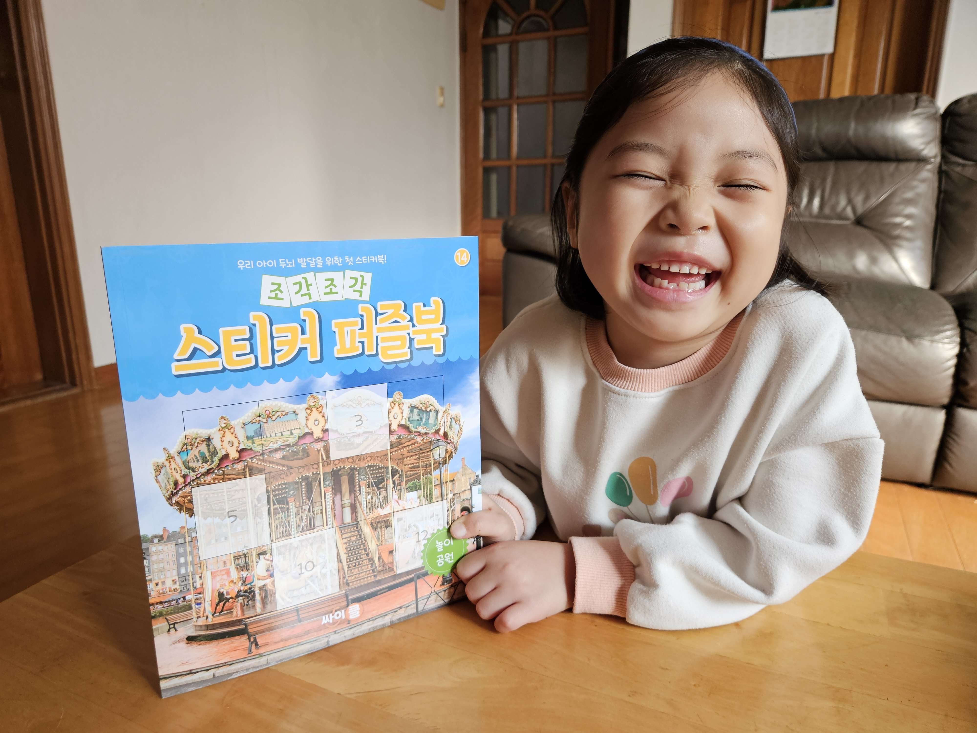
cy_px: 366
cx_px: 488
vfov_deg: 58.9
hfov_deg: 73.9
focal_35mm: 23
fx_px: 649
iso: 200
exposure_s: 1/120
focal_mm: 5.4
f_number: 1.8
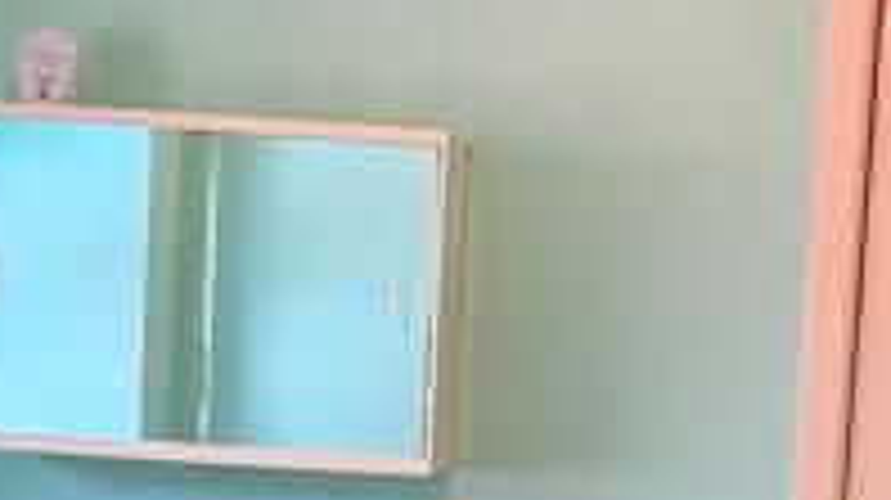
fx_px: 1865
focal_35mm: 79
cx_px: 760
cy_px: 532
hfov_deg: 26.2
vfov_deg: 14.9
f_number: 2.2
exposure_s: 1/100
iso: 125
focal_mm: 2.22
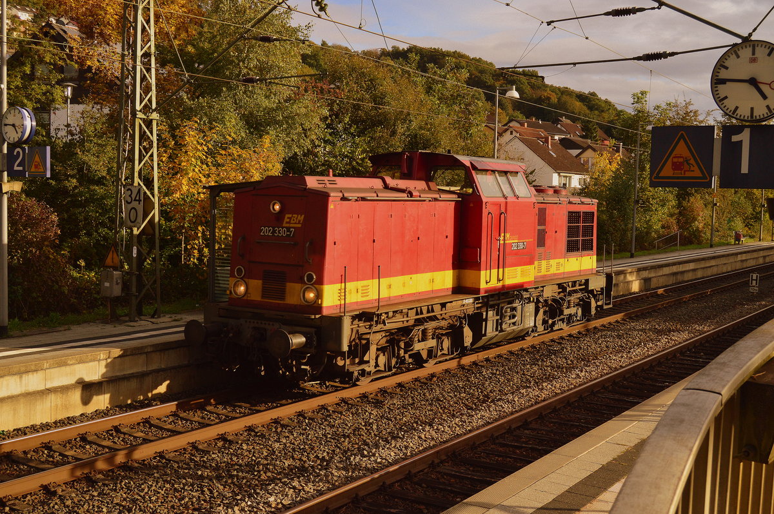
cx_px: 387
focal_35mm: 42
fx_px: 902
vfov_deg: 31.8
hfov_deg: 46.4
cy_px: 257
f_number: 8
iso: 400
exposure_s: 1/640
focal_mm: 28
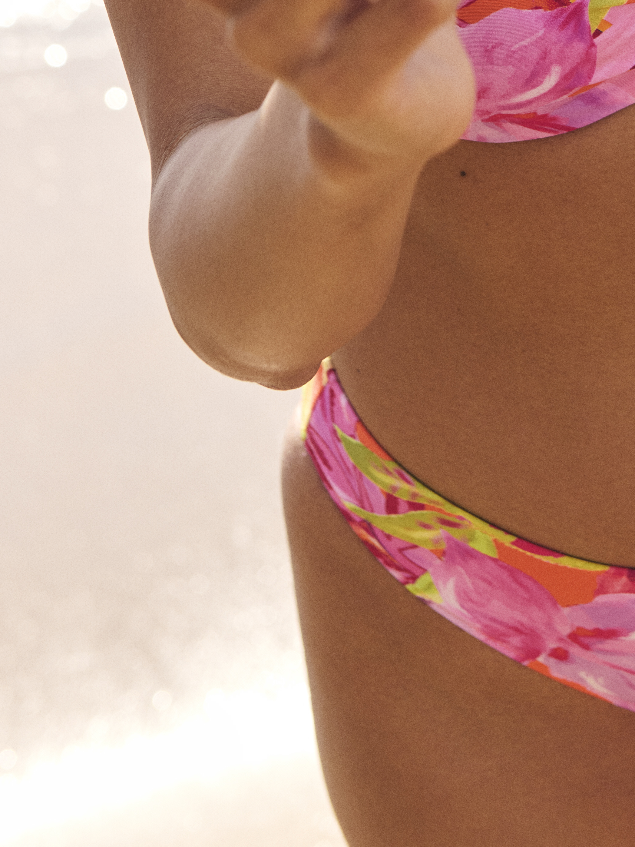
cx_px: 691
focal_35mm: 159
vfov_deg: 12.0
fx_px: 3889
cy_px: -337
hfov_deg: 9.3
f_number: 5.6
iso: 400
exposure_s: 1/1000
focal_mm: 56
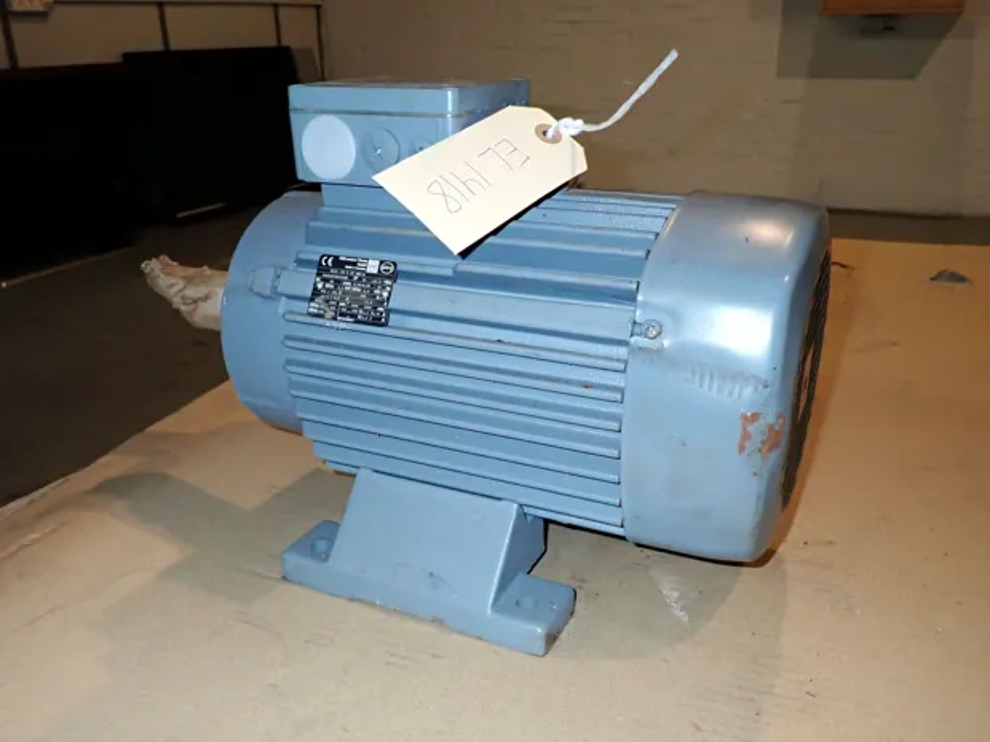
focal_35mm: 25
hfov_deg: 69.4
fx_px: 715
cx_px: 495
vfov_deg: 54.9
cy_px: 371
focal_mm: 4.5
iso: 320
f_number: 5.6
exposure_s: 1/30
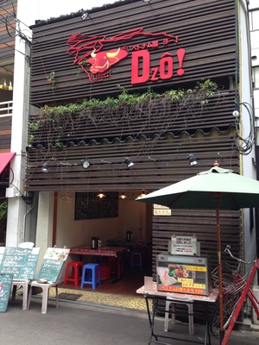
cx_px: 130
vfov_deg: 55.4
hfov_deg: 42.9
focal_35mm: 33
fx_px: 329
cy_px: 172
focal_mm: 4.12
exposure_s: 1/120
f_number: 2.4
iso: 50
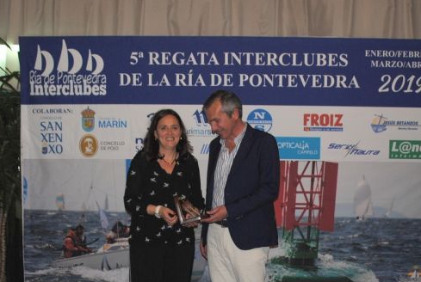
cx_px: 214
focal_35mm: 54
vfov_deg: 24.8
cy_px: 218
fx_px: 633
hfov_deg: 36.8
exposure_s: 1/60
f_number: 4
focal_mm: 22
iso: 200
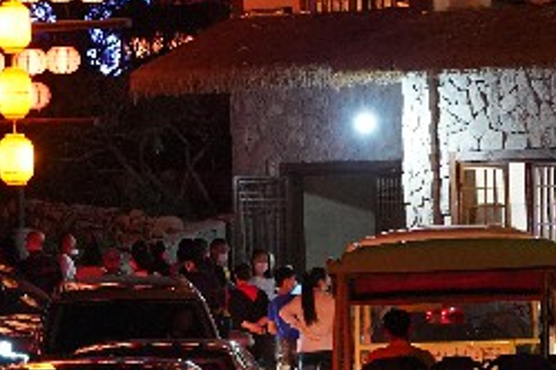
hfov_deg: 7.1
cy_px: -183
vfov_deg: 4.7
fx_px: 4448
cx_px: 467
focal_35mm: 288
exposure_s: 1/160
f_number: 2.8
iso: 6400
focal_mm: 70
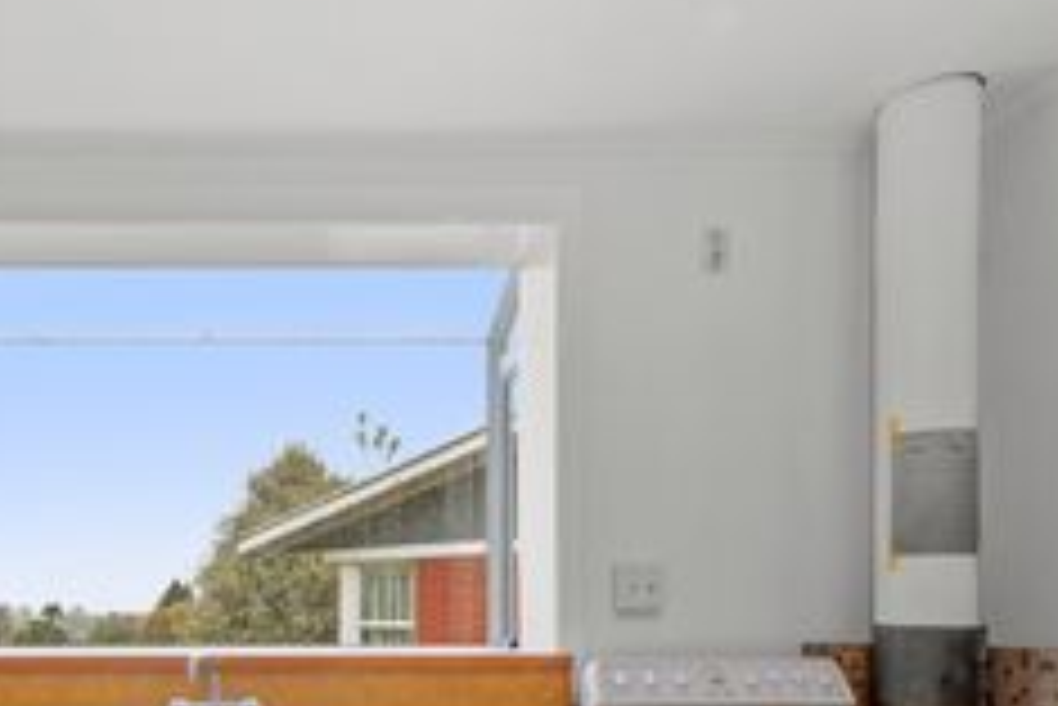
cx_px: 234
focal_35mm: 28
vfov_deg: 42.7
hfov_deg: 60.9
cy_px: 632
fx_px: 823
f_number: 7.1
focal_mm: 14
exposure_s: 1/2.5
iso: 100
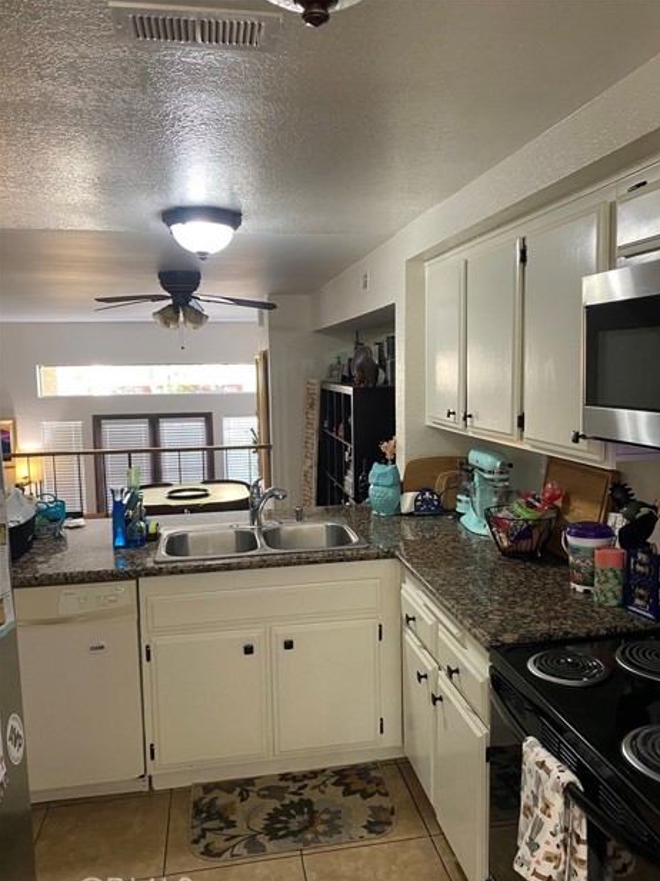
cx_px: 341
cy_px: 453
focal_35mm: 27
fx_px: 686
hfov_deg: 51.3
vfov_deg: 65.3
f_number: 1.8
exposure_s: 1/60
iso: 160
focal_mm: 4.25
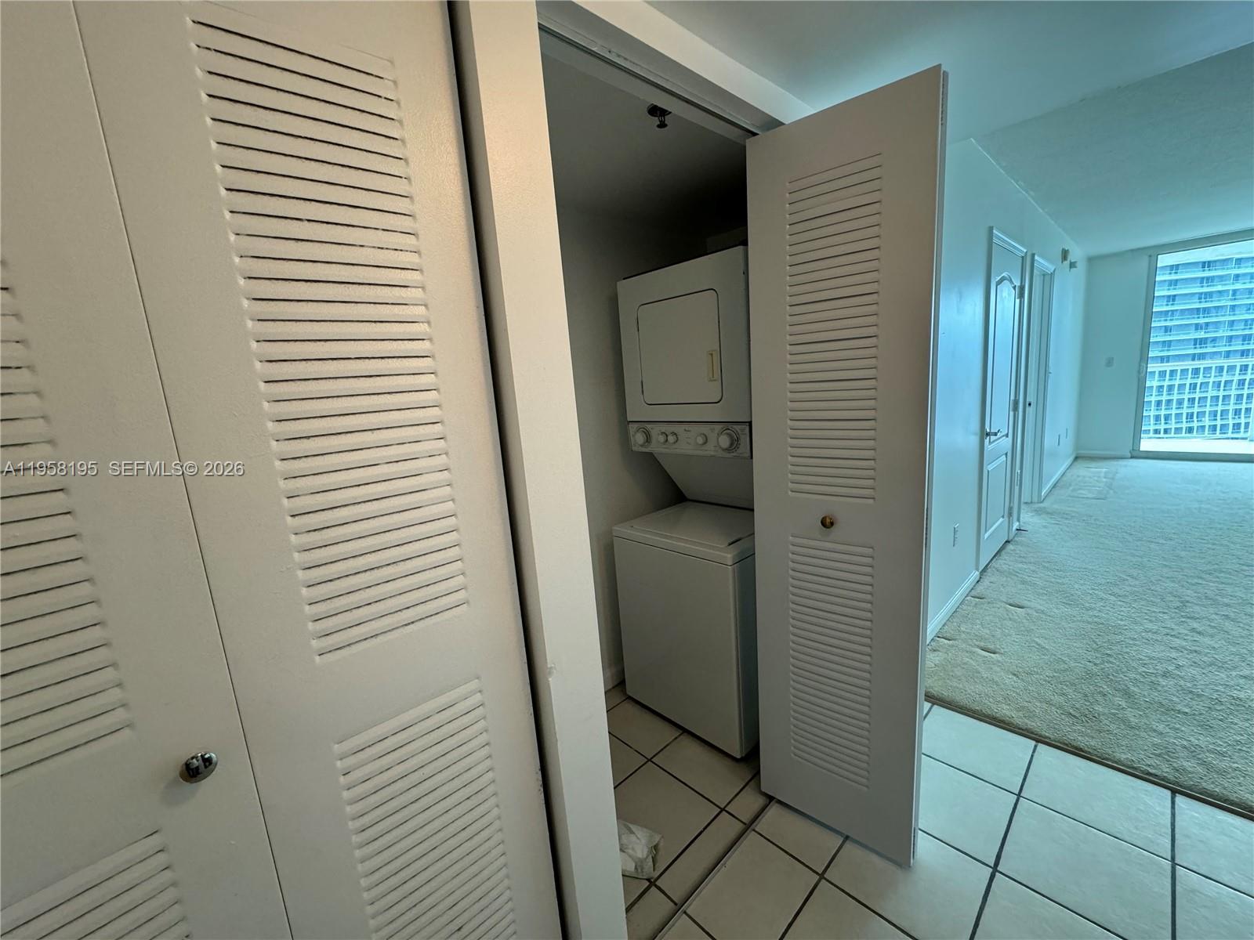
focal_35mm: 14
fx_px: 507
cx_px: 627
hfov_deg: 102.1
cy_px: 470
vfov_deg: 85.7
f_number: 2.2
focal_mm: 2.22
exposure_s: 1/120
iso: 320
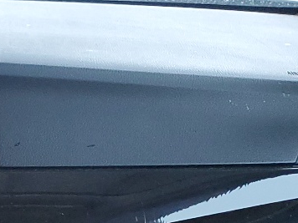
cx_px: -285
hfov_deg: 14.3
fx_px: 1007
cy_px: 445
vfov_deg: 11.4
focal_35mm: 117
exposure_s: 1/60.2
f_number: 1.5
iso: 108
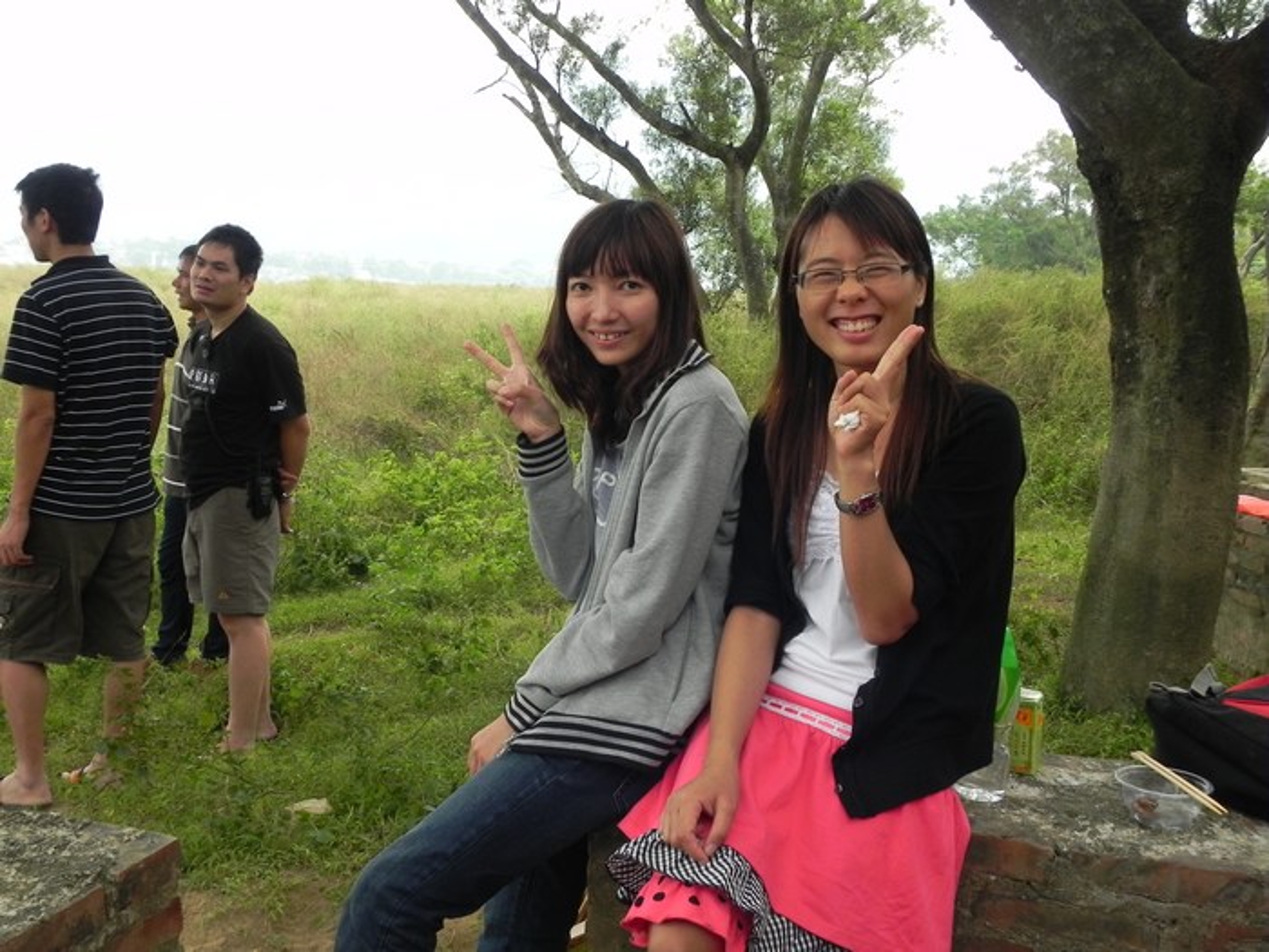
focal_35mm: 37
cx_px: 634
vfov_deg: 38.7
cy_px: 476
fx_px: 1356
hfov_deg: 50.1
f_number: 5.6
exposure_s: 1/125
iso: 247
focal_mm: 6.6
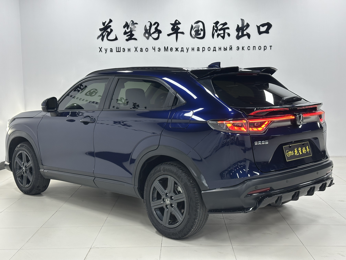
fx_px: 480
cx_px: 173
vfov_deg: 30.3
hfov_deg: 39.7
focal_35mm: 48
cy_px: 130
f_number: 1.78
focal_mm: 6.86
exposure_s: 1/100
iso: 100
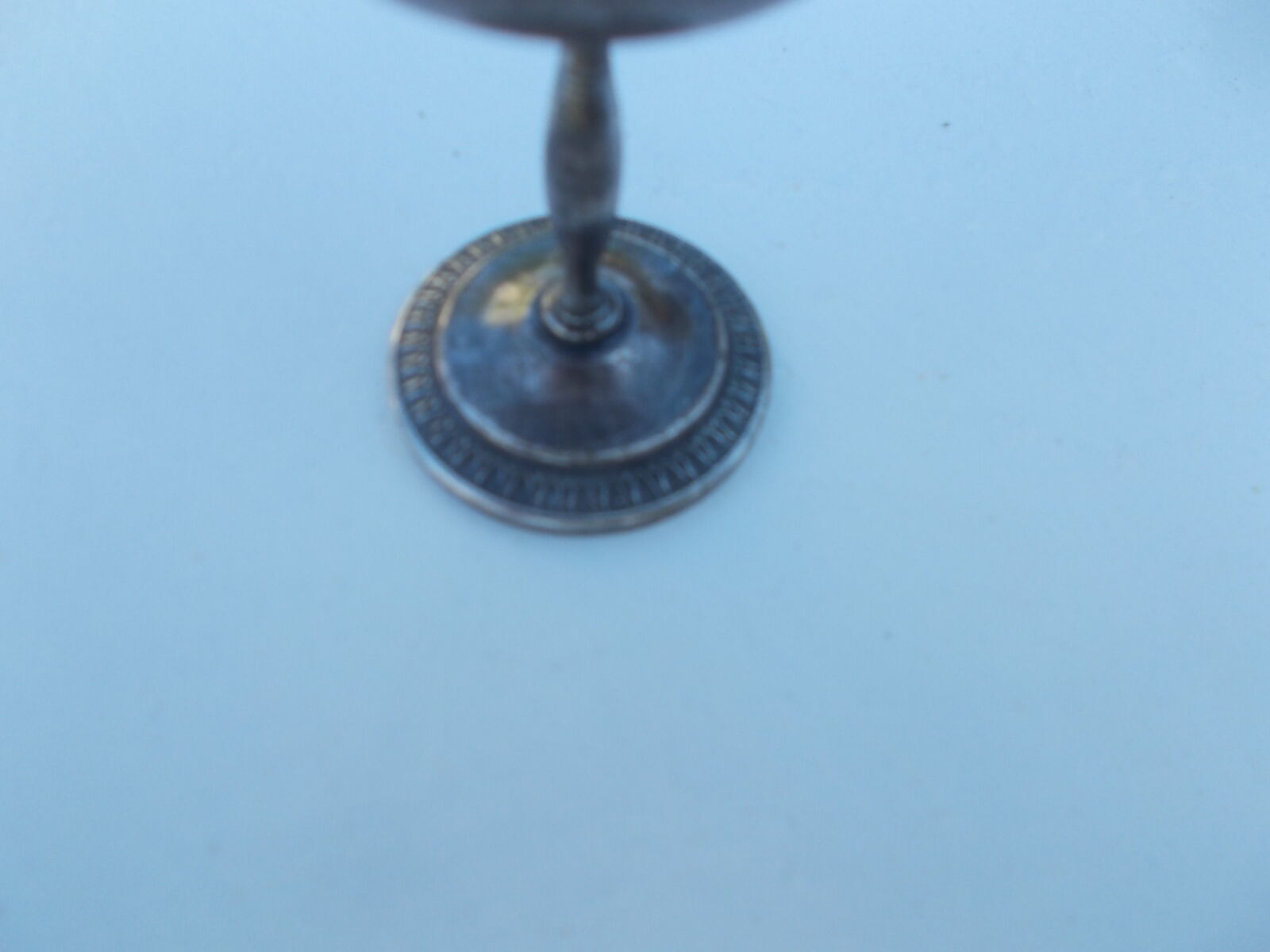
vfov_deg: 53.1
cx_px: 635
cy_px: 476
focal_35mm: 26
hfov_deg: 67.3
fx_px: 954
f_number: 3.2
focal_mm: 4.6
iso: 80
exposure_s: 1/250
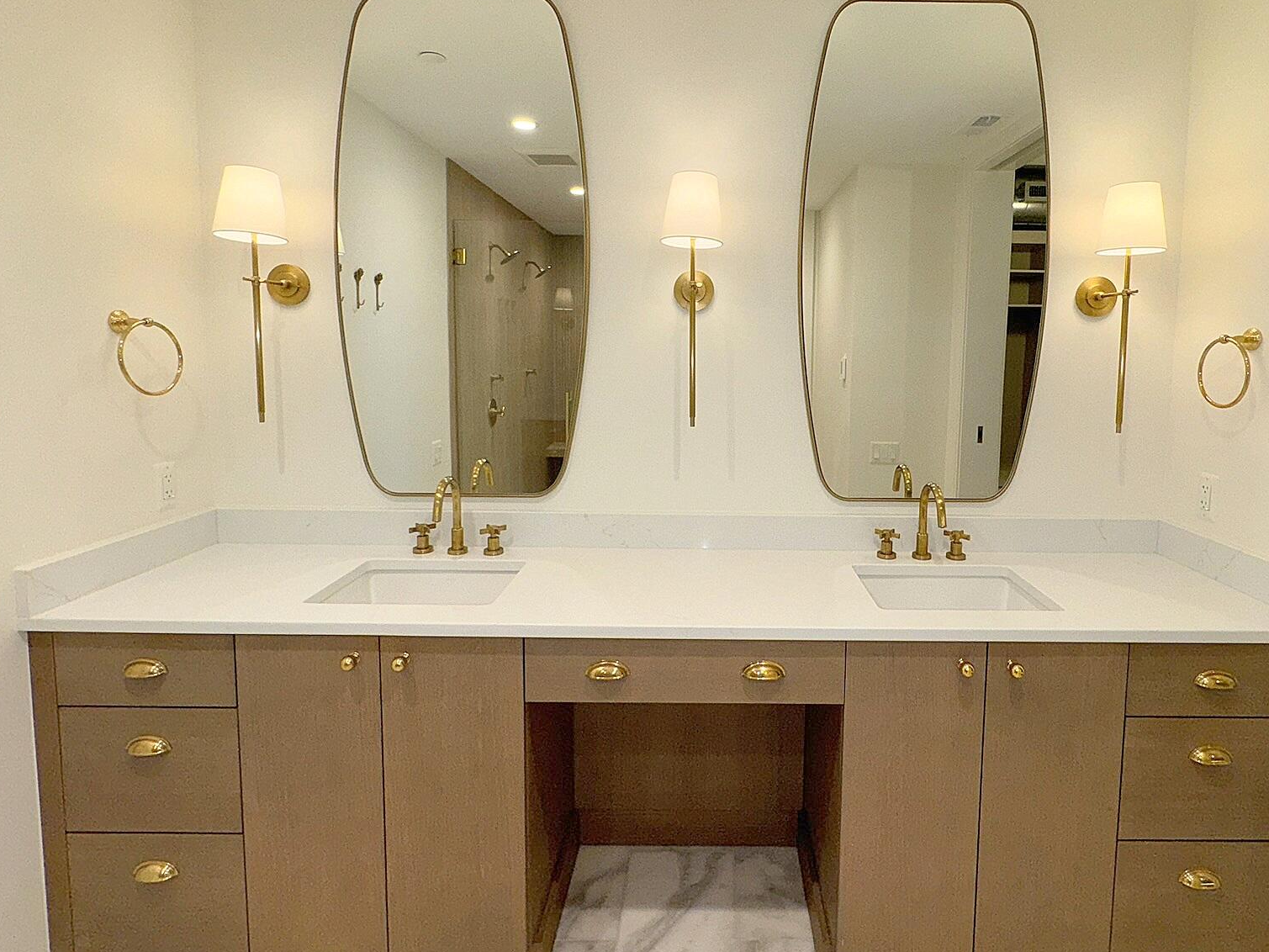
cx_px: 717
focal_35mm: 19
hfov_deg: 84.2
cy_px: 404
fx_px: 697
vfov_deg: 68.3
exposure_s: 1/122
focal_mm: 2.22
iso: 50
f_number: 2.2
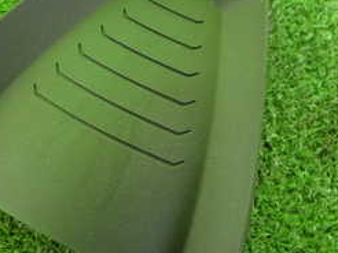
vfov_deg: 23.9
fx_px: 595
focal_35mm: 61
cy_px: 91
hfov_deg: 31.7
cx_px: 179
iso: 125
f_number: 2
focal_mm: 4.5
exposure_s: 1/60
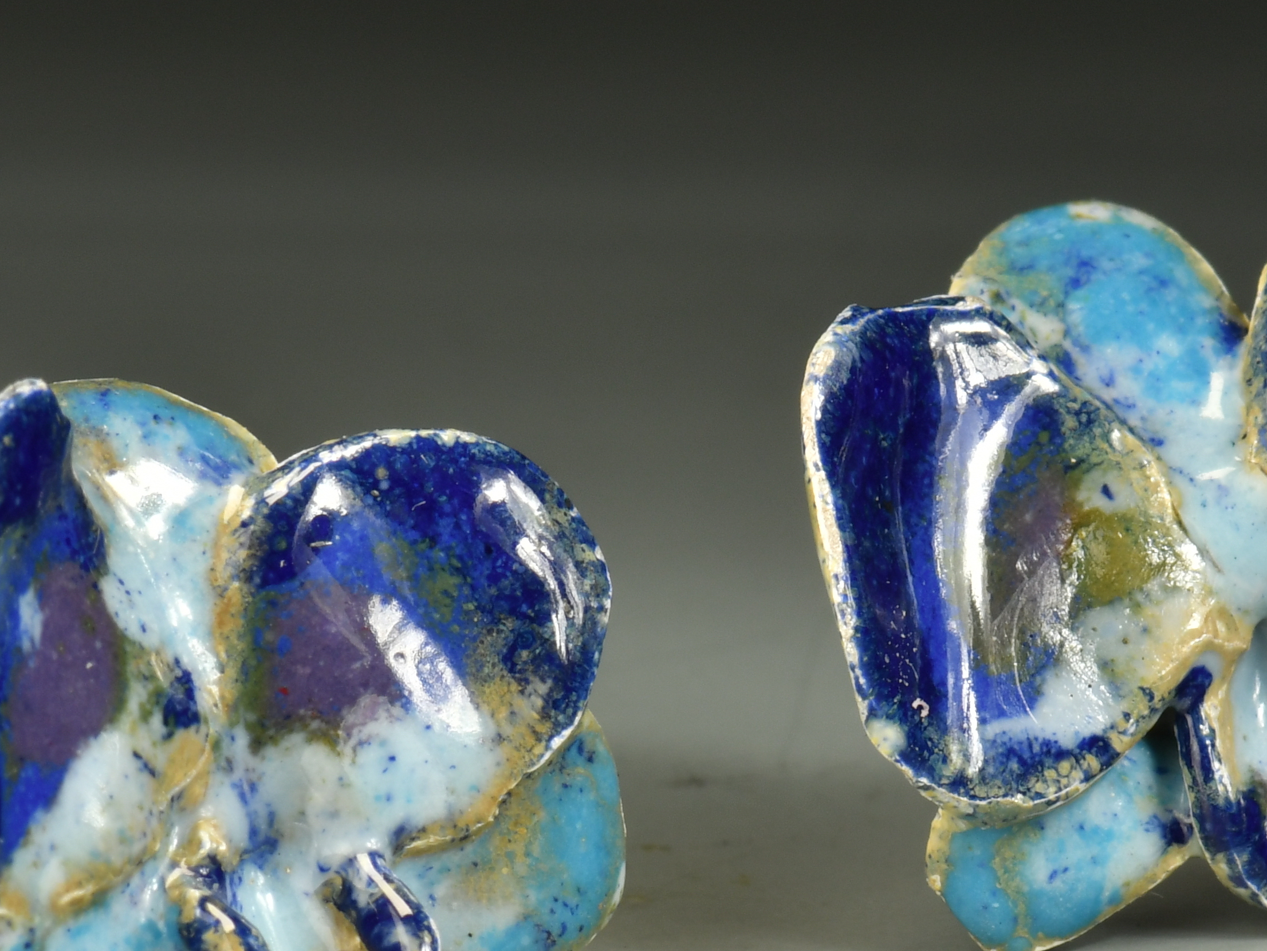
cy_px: 606
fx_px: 14275
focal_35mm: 390
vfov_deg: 3.8
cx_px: 769
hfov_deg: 5.1
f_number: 20
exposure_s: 1/2
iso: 125
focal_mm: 105
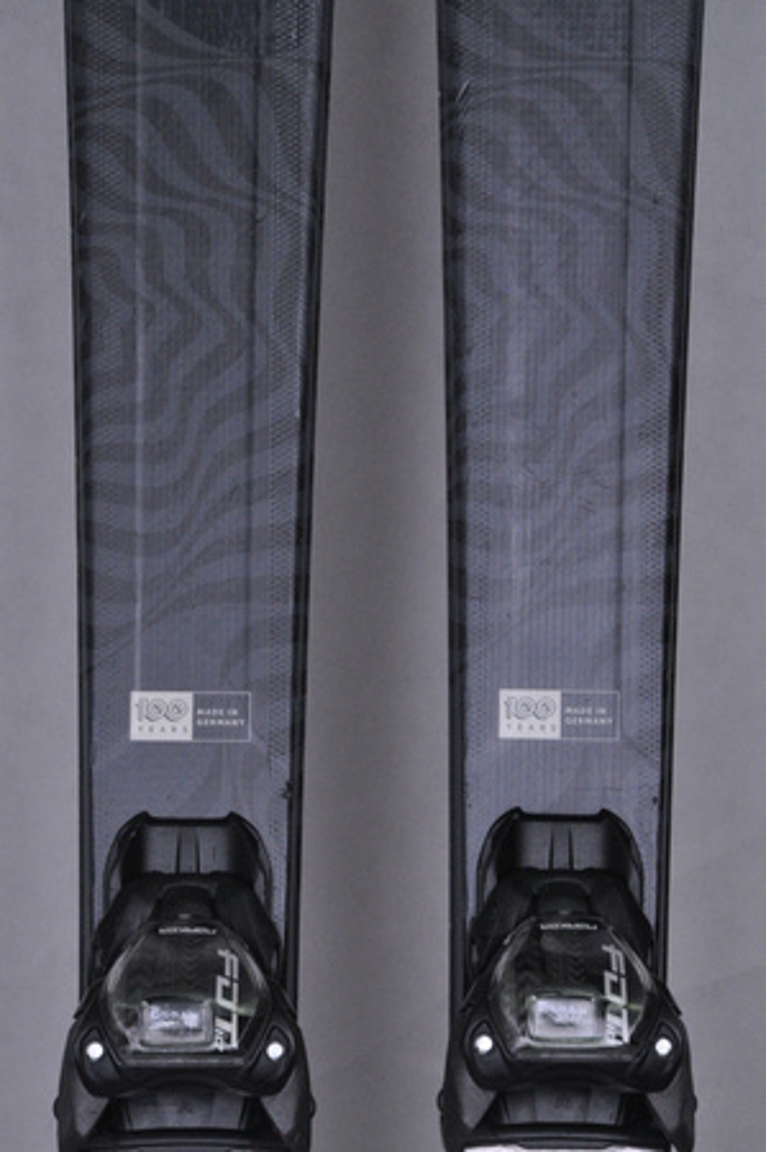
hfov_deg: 8.7
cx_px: 383
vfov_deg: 13.1
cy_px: 576
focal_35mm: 158
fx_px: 5038
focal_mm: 105
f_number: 11
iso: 3200
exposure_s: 1/125
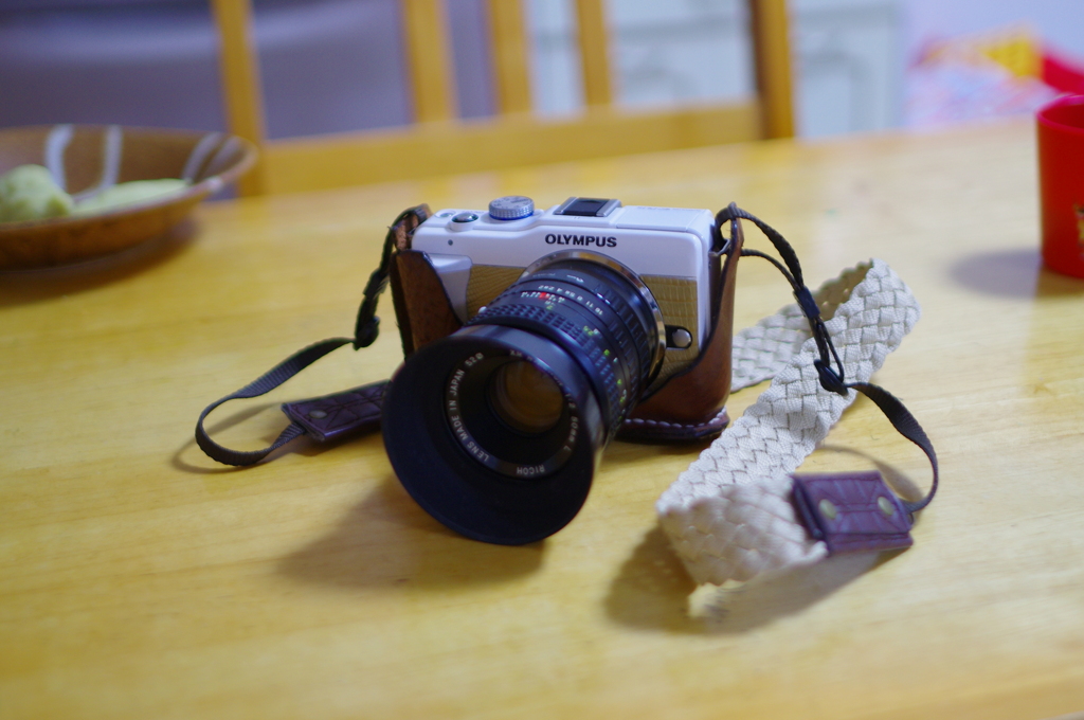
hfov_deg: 38.2
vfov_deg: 25.9
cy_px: 360
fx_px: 1564
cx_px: 542
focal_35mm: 52
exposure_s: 1/25
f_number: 2
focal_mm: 35
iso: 400
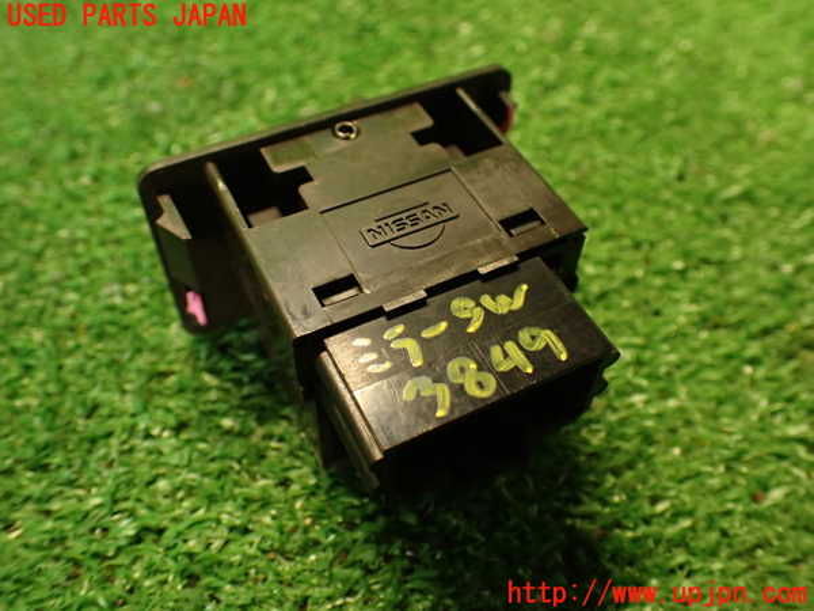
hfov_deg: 56.8
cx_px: 407
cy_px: 306
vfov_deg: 44.2
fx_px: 752
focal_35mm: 32
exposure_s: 1/30
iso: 400
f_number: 2.4
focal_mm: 5.79
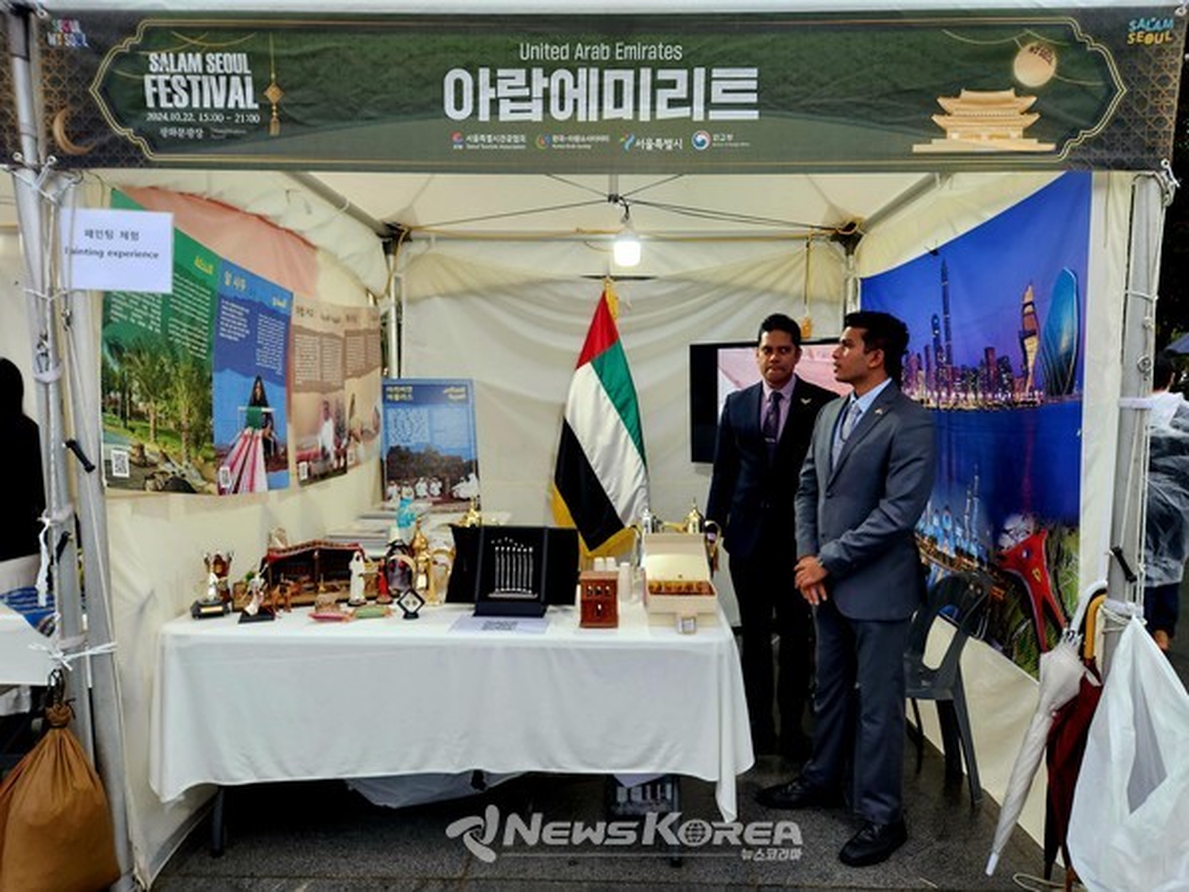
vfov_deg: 58.9
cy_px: 446
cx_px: 594
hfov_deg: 73.9
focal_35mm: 23
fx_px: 790
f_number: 1.8
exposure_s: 1/120
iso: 160
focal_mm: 5.4
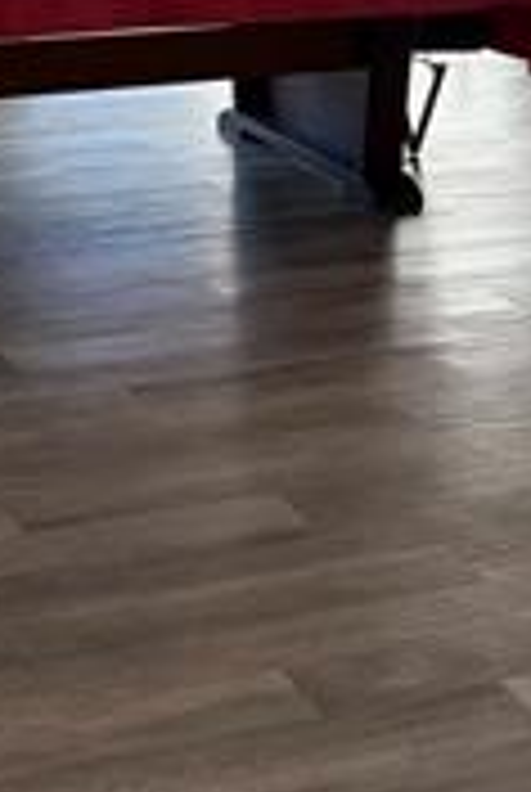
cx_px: 117
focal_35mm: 92
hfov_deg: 14.8
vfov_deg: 21.3
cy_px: -18
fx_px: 2027
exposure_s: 1/101
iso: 125
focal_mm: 5.96
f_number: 1.6
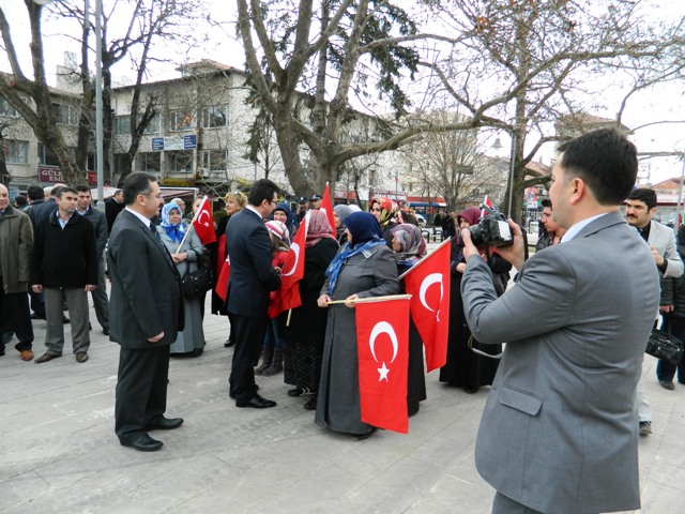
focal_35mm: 25
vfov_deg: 54.9
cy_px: 257
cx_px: 342
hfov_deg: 69.4
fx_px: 495
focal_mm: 4.5
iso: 80
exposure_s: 1/320
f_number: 3.1
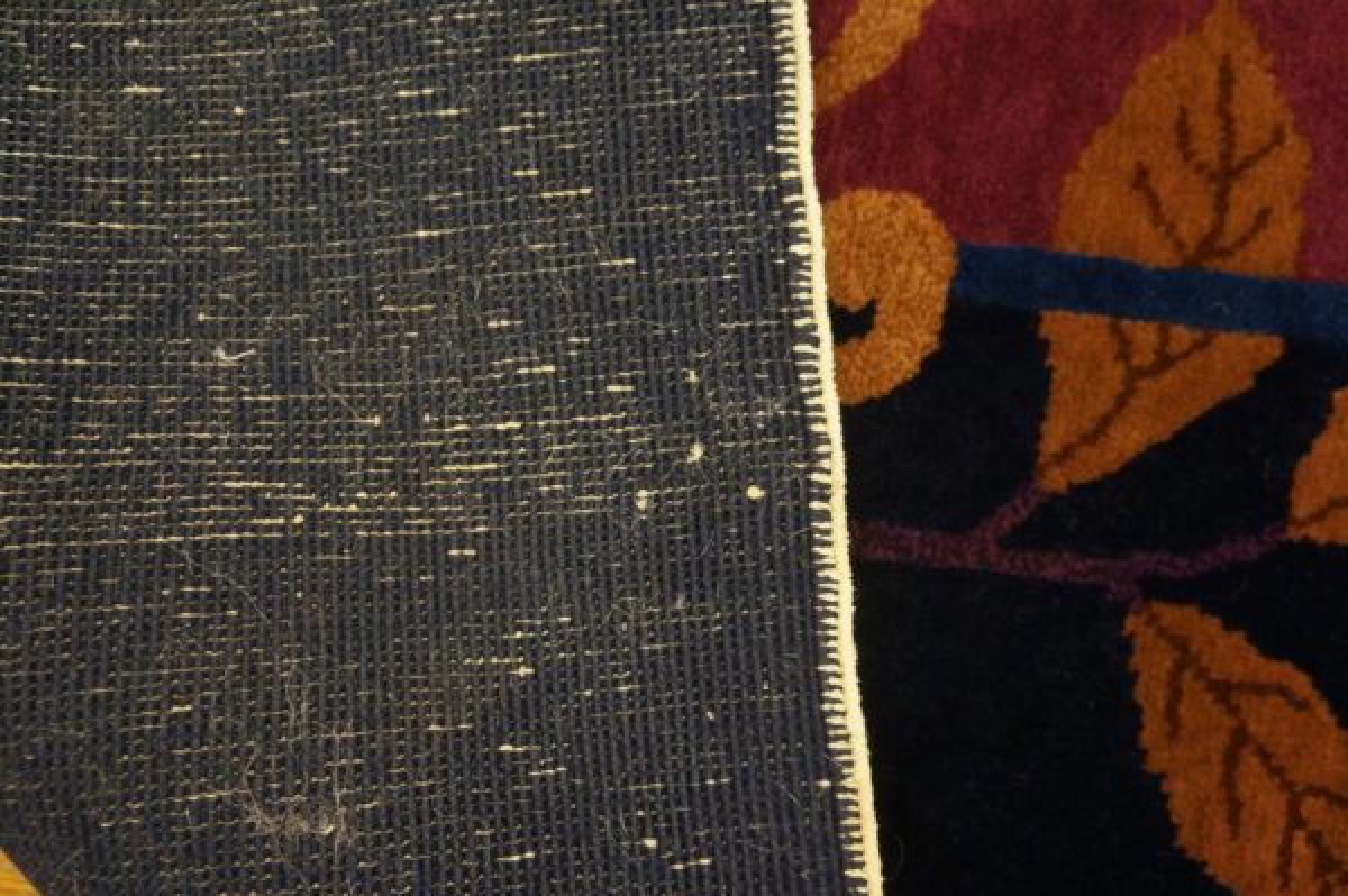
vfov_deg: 45.6
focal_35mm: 28
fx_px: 1066
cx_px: 674
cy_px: 448
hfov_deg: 64.6
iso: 2500
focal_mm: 19
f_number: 4
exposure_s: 1/60
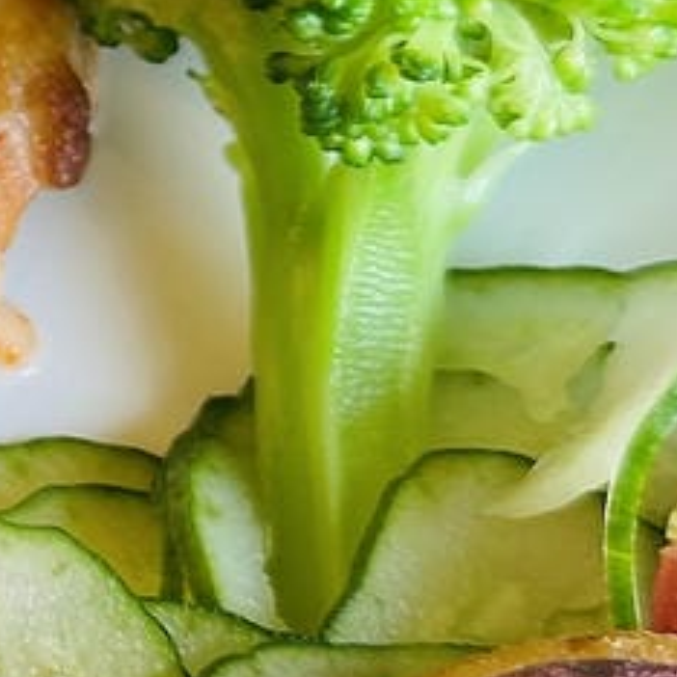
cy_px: -116
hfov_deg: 7.4
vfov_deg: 8.0
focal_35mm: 218
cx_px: -1036
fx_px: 4824
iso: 64
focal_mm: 6.86
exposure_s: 1/120
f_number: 1.78
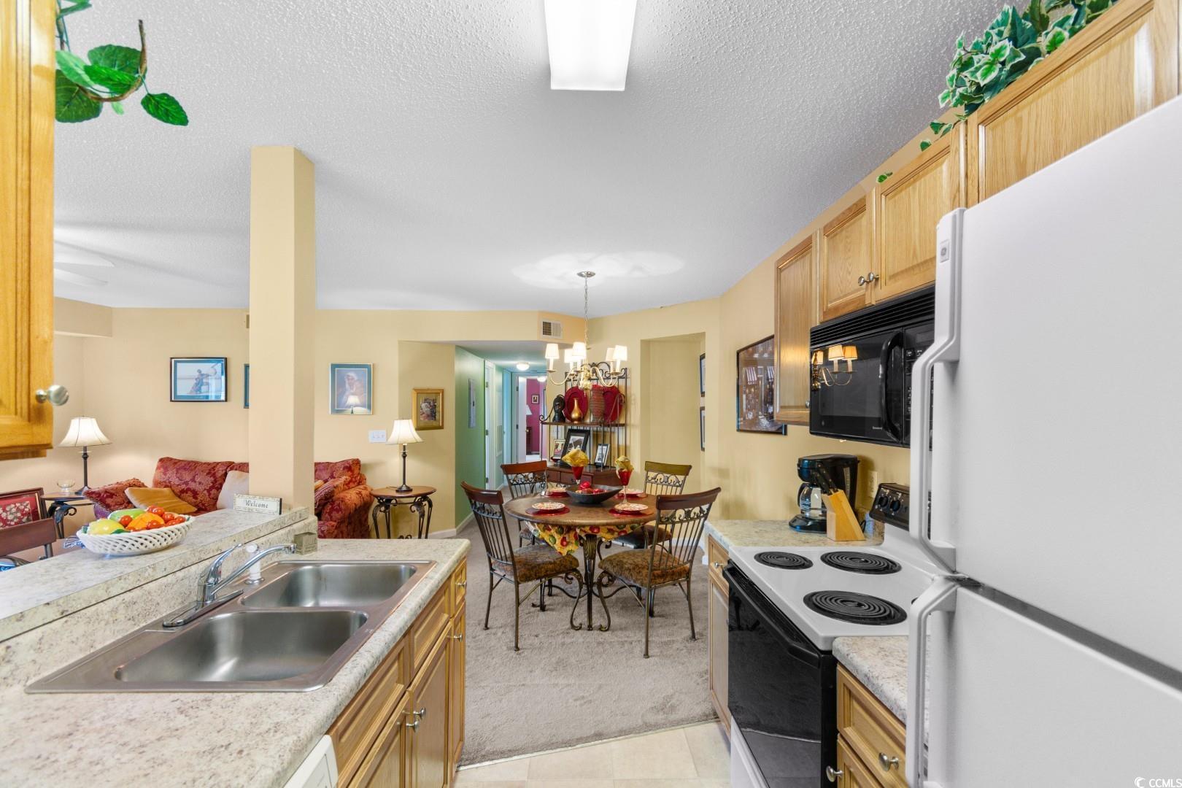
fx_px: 492
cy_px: 394
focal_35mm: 15
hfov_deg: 100.4
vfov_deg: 77.3
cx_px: 591
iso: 100
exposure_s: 1/5
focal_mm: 10
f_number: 4.5
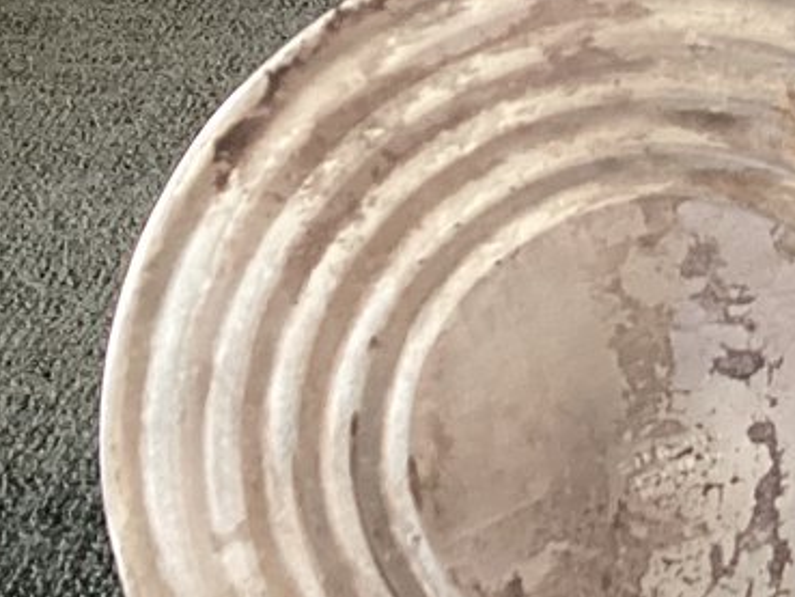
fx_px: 2918
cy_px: 96
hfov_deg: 13.9
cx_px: 1397
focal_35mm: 127
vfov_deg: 11.6
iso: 250
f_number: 2.4
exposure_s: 1/60
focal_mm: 3.3
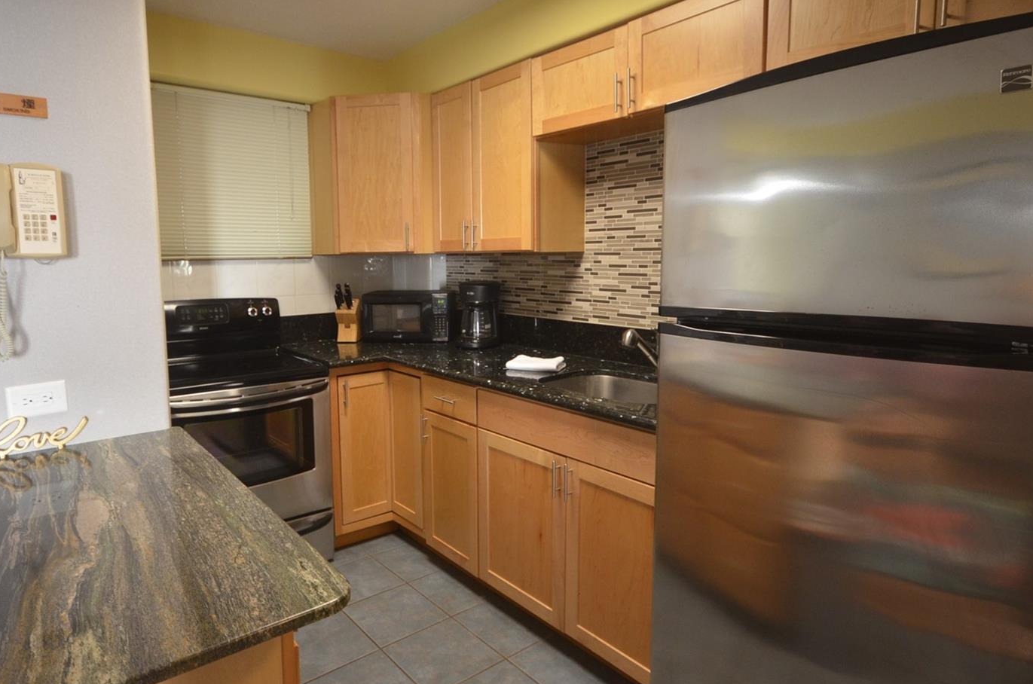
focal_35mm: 21
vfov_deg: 59.2
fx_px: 601
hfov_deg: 80.8
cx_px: 437
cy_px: 314
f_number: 4.5
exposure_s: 1/30
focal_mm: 12
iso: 900
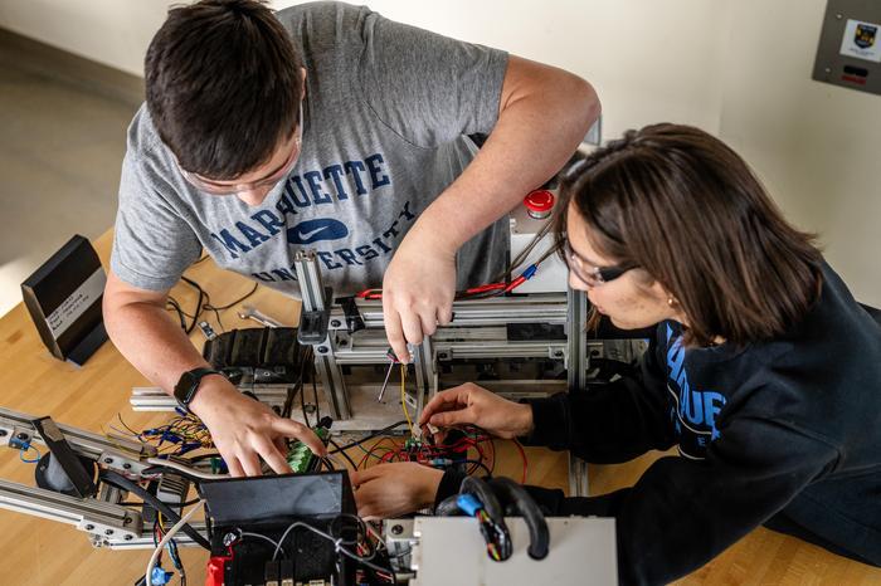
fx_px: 1223
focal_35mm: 50
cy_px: 293
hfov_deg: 39.6
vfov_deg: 27.0
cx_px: 440
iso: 1000
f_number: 3.2
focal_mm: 50
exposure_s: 1/250
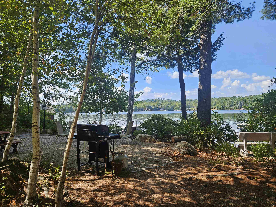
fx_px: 183
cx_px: 138
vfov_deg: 58.9
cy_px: 104
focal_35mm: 23
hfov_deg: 73.9
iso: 25
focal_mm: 5.4
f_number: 1.8
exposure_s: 1/820
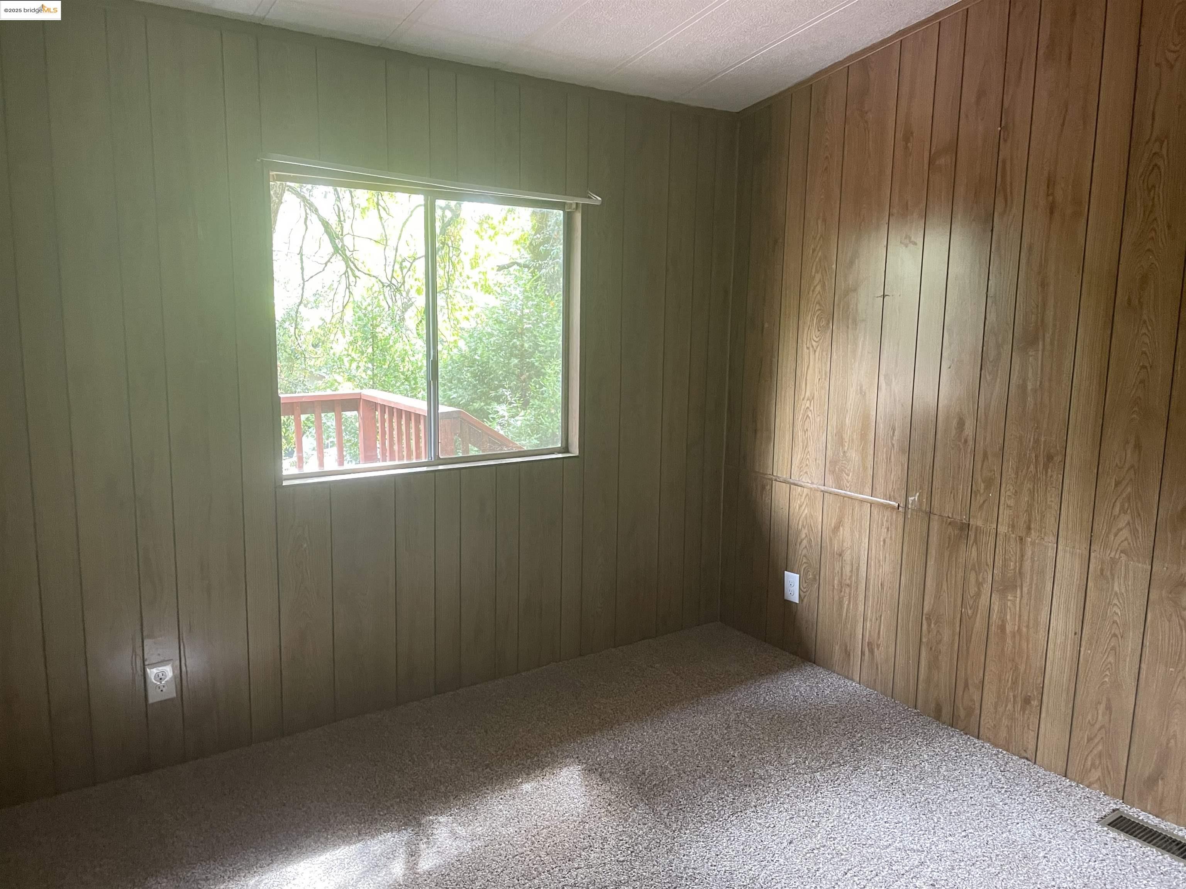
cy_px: 444
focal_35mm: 26
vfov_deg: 53.1
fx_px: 891
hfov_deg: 67.3
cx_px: 593
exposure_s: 1/60
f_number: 1.6
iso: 500
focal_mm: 4.2
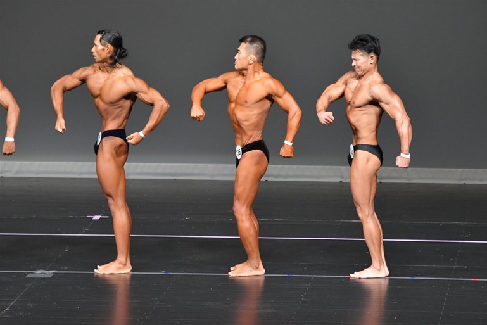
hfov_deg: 7.2
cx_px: 245
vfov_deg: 4.8
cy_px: 163
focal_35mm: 287
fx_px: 3883
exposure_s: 1/400
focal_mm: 190
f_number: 5.6
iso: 5000
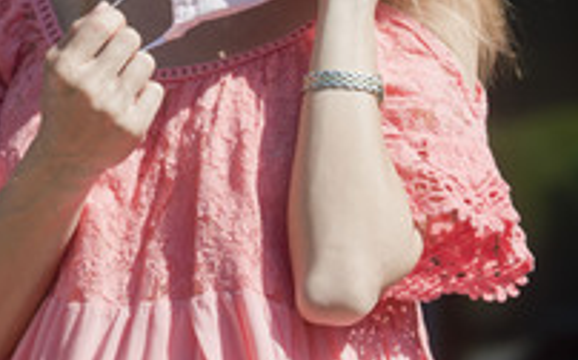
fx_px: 3653
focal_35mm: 232
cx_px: -31
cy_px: -9
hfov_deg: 9.0
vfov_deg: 5.6
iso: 200
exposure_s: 1/2000
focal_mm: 102
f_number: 4
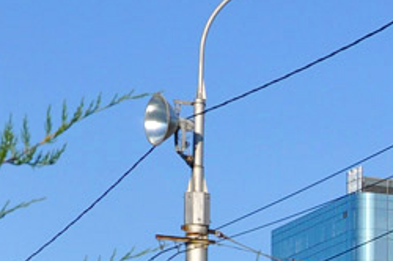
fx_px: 2726
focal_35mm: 250
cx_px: 802
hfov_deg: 7.9
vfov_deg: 5.3
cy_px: 621
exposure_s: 1/500
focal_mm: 32
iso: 200
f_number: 8
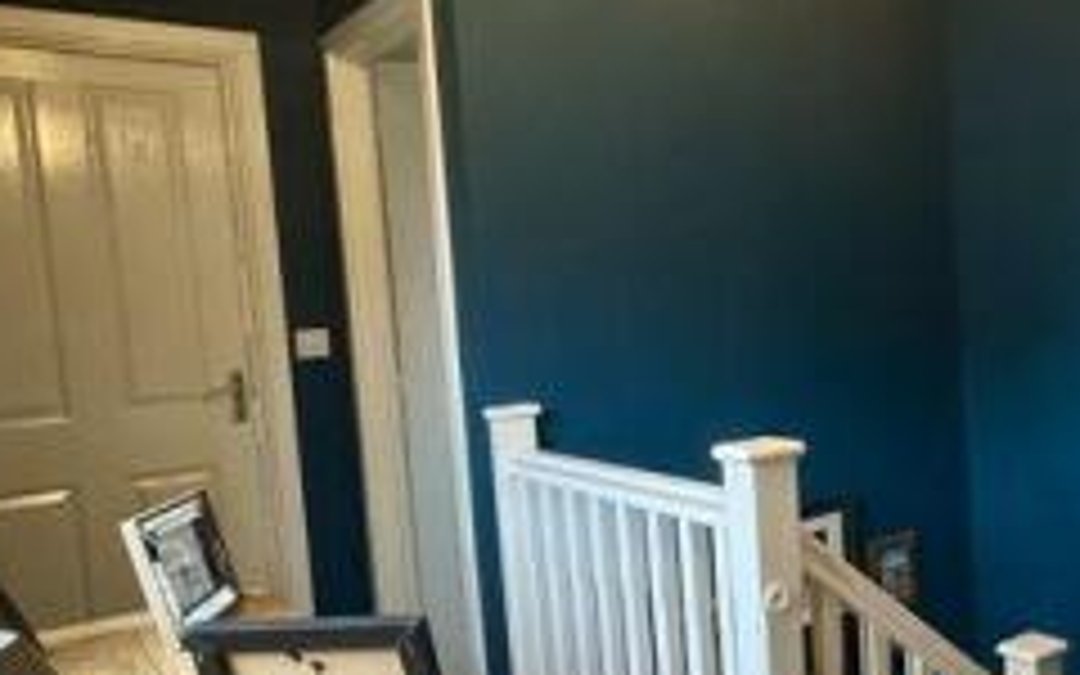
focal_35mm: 36
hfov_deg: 48.3
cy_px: 358
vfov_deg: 35.3
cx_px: 974
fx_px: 1060
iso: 1250
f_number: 2.2
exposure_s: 1/40
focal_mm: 2.22
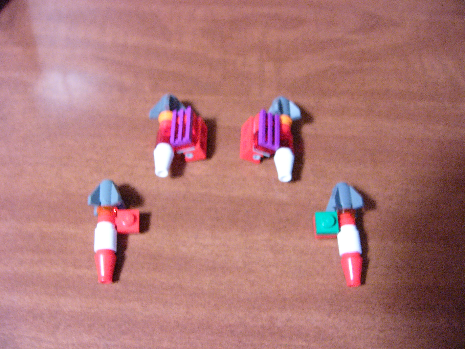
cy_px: 174
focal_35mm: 36
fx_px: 484
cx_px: 232
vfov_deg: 39.7
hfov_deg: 51.4
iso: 200
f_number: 2.8
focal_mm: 6
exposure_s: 1/8
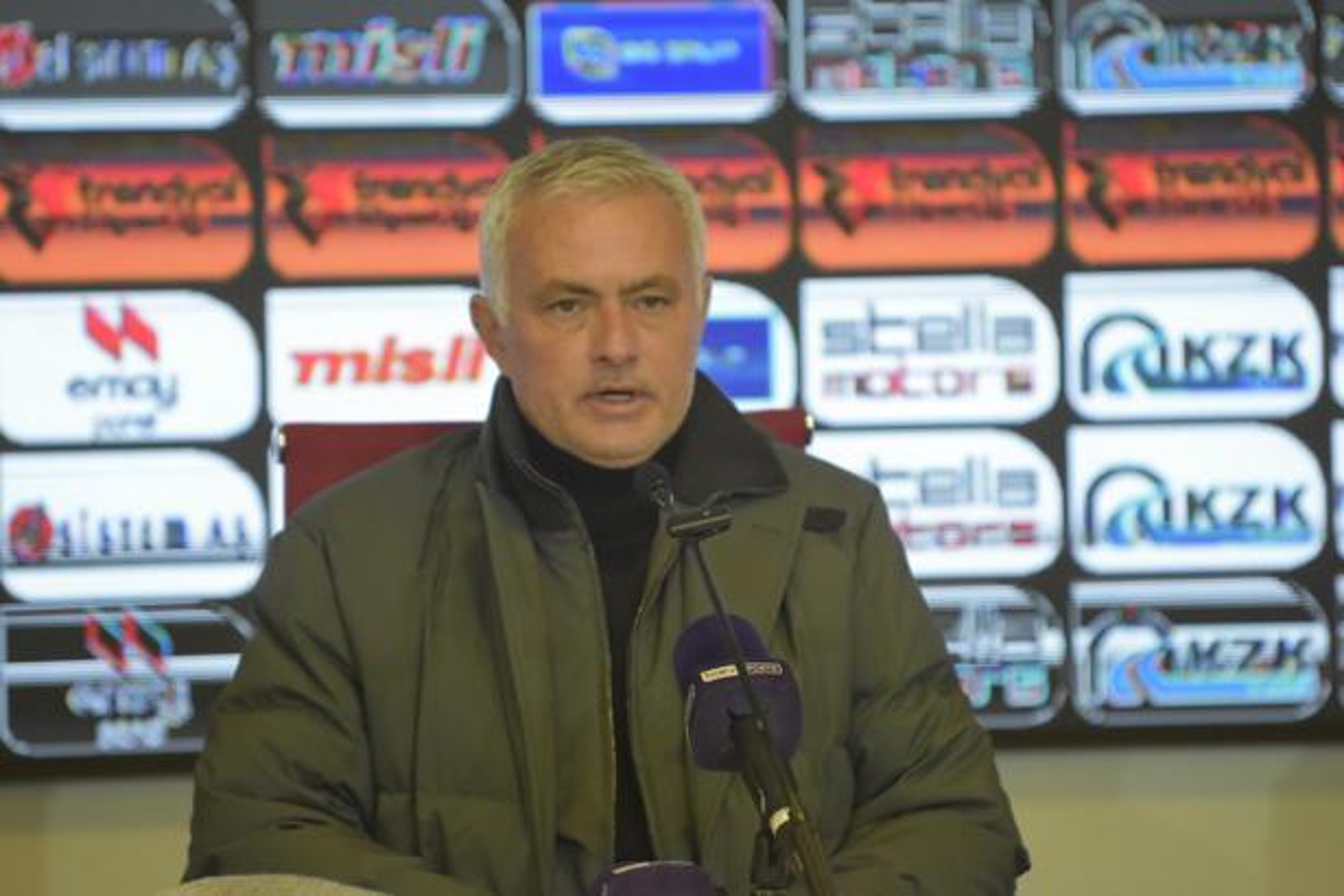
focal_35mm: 300
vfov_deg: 4.6
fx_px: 11199
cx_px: 672
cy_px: 448
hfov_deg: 6.9
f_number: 2.8
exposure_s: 1/1000
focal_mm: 200
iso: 5000
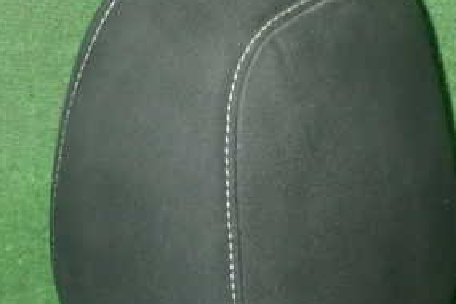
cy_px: 237
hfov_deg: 28.8
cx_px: 269
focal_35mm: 70
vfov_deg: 19.3
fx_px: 887
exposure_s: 1/30
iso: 800
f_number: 7.1
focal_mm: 5.79
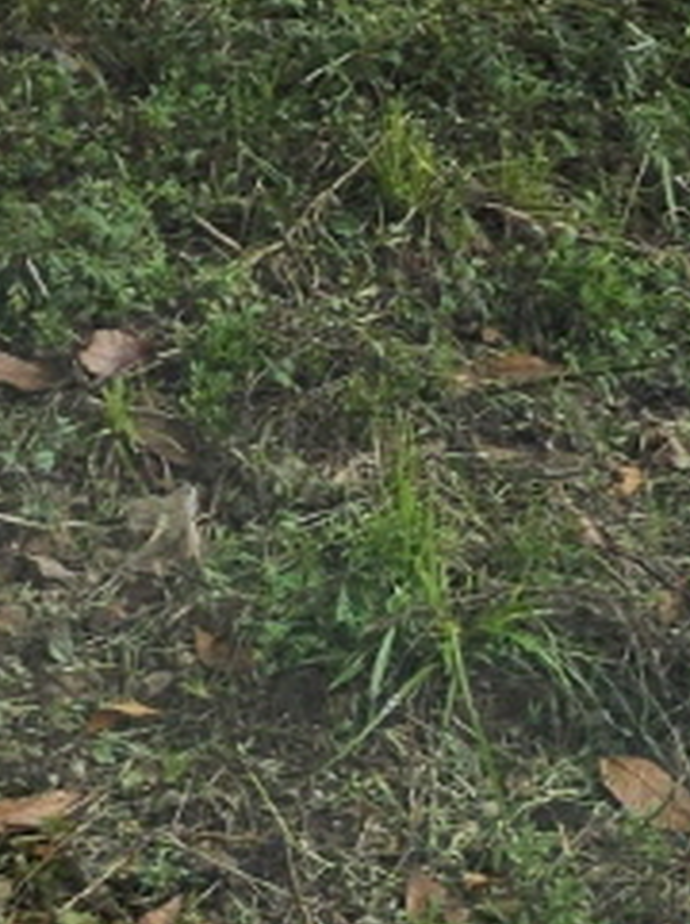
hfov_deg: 8.0
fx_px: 4077
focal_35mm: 153
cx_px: 2250
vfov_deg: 12.5
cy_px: -284
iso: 25
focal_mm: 5.4
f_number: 1.8
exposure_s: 1/705
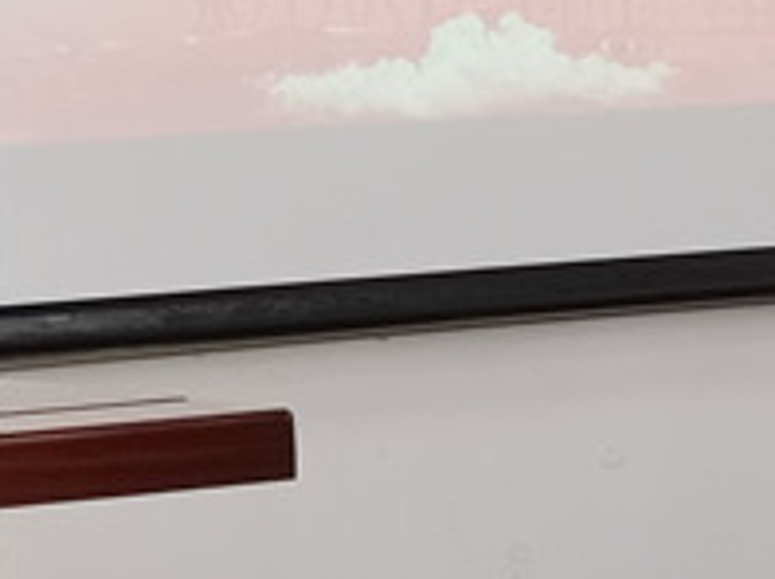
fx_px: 3108
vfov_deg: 10.2
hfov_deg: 13.8
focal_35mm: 139
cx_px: -133
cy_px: -344
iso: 160
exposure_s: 1/100
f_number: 1.8
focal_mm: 4.75
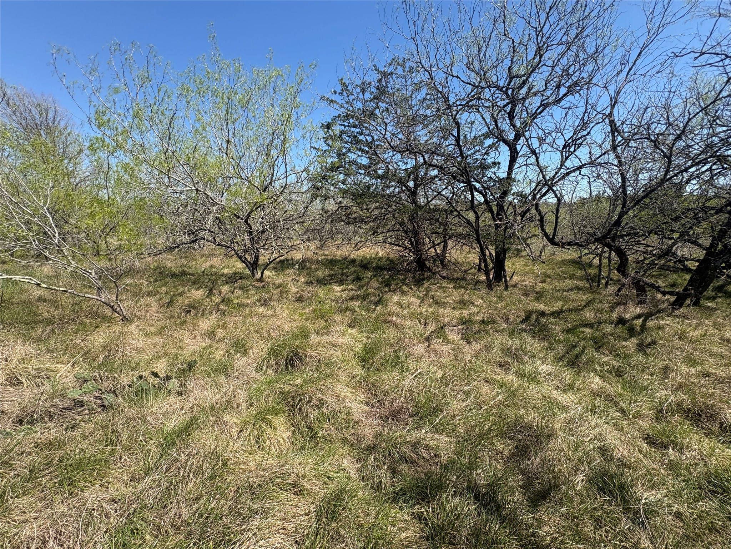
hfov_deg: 102.1
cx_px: 366
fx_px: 296
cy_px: 274
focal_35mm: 14
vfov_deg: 85.7
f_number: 2.2
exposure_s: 1/1094
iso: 50
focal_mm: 2.22
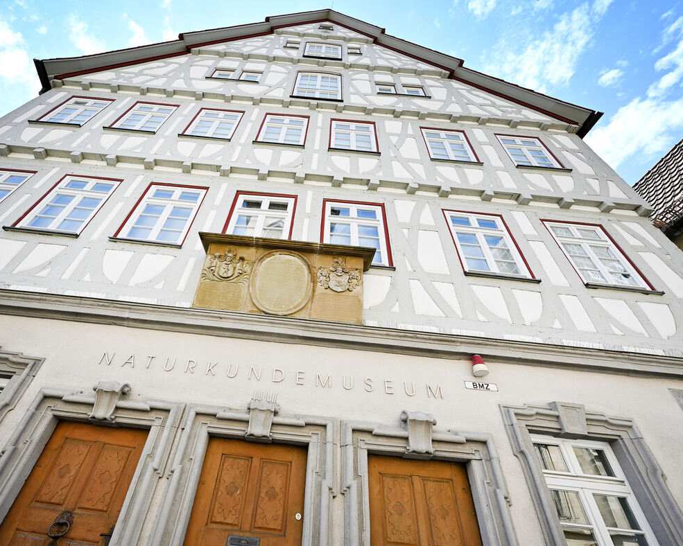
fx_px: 323
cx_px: 300
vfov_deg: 80.4
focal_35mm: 16
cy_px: 276
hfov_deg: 92.7
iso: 250
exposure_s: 1/1600
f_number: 4
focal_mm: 14
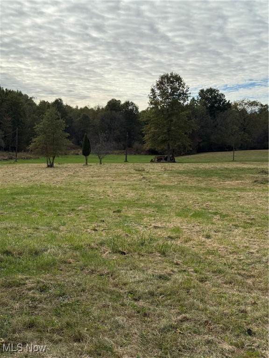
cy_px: 179
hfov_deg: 30.3
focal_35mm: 48
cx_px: 134
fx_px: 497
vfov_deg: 39.7
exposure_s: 1/5587
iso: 64
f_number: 1.78
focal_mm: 6.76
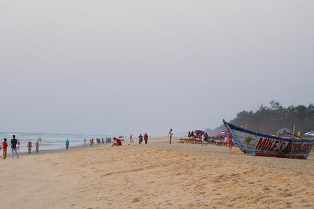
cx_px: 129
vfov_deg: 6.9
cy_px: 86
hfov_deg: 10.4
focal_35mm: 198
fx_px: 1726
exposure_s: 1/160
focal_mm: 100
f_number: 6.3
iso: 200
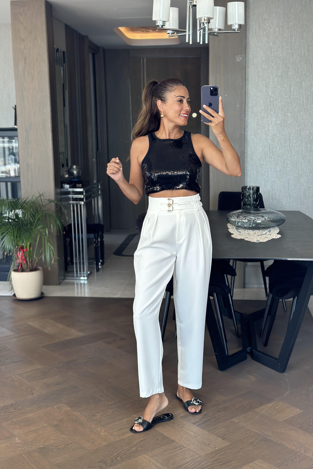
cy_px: 235
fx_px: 652
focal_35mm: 50
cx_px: 163
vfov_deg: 39.6
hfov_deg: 27.0
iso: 125
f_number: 1.78
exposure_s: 1/138
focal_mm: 6.86
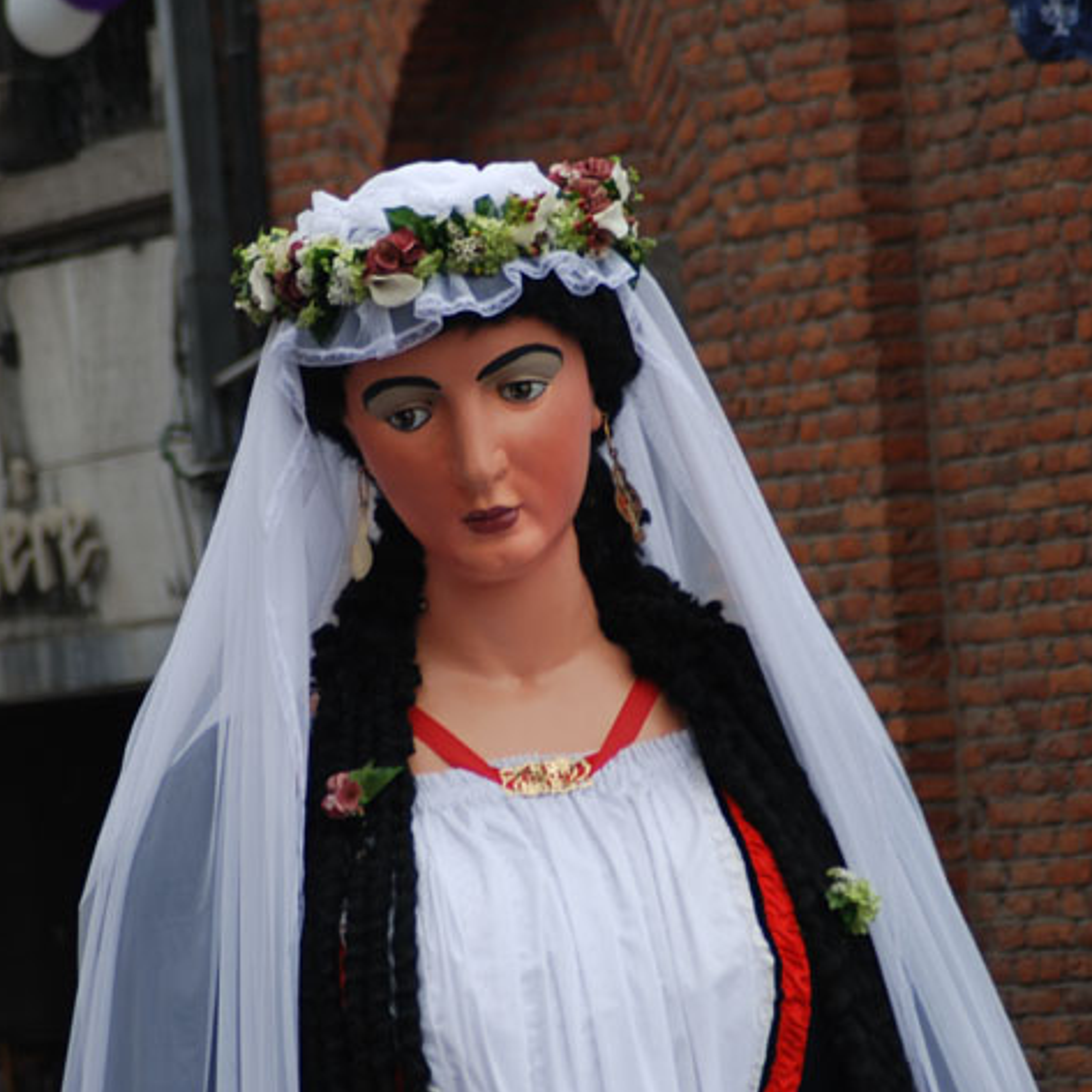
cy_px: 499
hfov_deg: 5.2
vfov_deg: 5.2
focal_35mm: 335
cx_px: 524
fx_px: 11946
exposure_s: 1/320
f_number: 4.5
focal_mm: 155
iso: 100
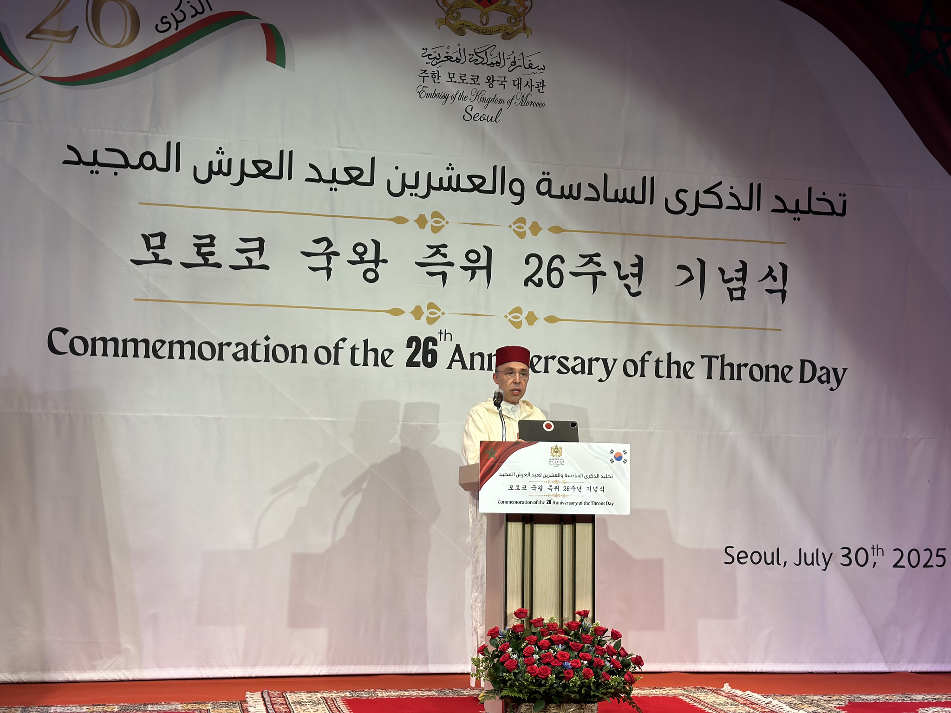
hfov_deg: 39.7
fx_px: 1319
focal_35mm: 48
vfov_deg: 30.3
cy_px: 356
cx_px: 476
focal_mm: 6.86
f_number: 1.78
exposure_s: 1/120
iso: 80
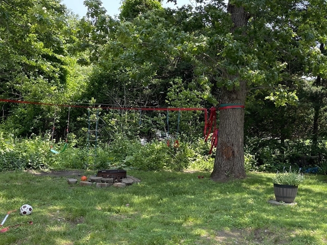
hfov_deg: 44.5
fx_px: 387
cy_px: 133
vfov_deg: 35.1
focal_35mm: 41
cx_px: 237
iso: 32
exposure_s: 1/470
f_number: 1.6
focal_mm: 5.1
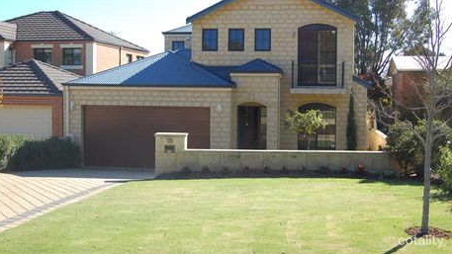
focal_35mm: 42
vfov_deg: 28.3
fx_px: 503
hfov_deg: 48.4
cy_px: 106
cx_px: 227
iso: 400
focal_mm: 26
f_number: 10
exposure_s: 1/250
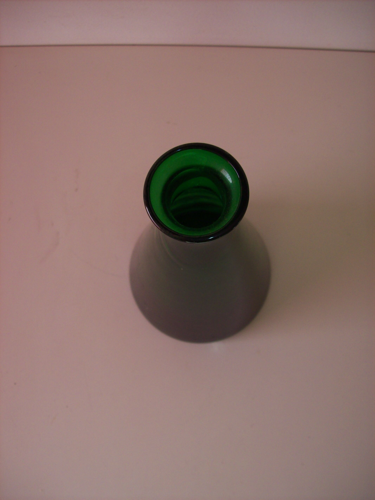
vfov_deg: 51.4
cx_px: 188
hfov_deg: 39.6
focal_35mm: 36
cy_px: 250
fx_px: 520
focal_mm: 6
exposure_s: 1/64
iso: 80
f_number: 2.7
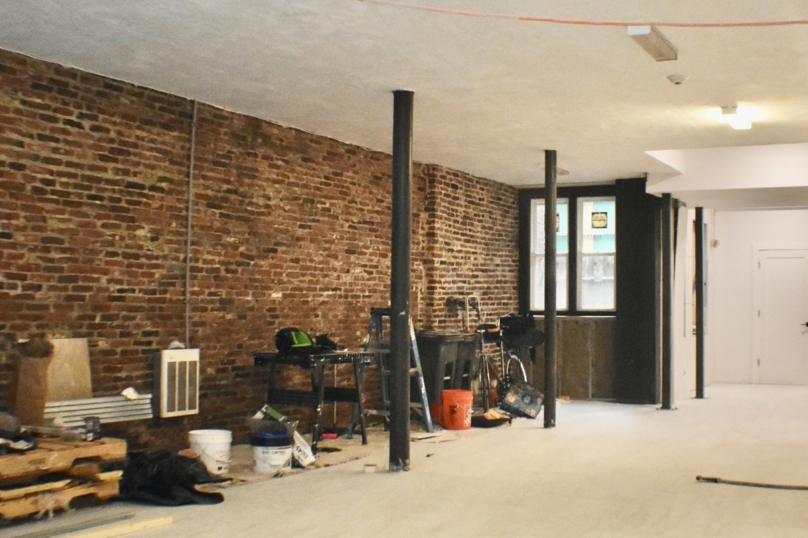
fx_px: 1256
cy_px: 256
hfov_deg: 35.4
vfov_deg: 24.2
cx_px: 522
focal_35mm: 56
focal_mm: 22
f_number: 3.8
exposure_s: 1/125
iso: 2800
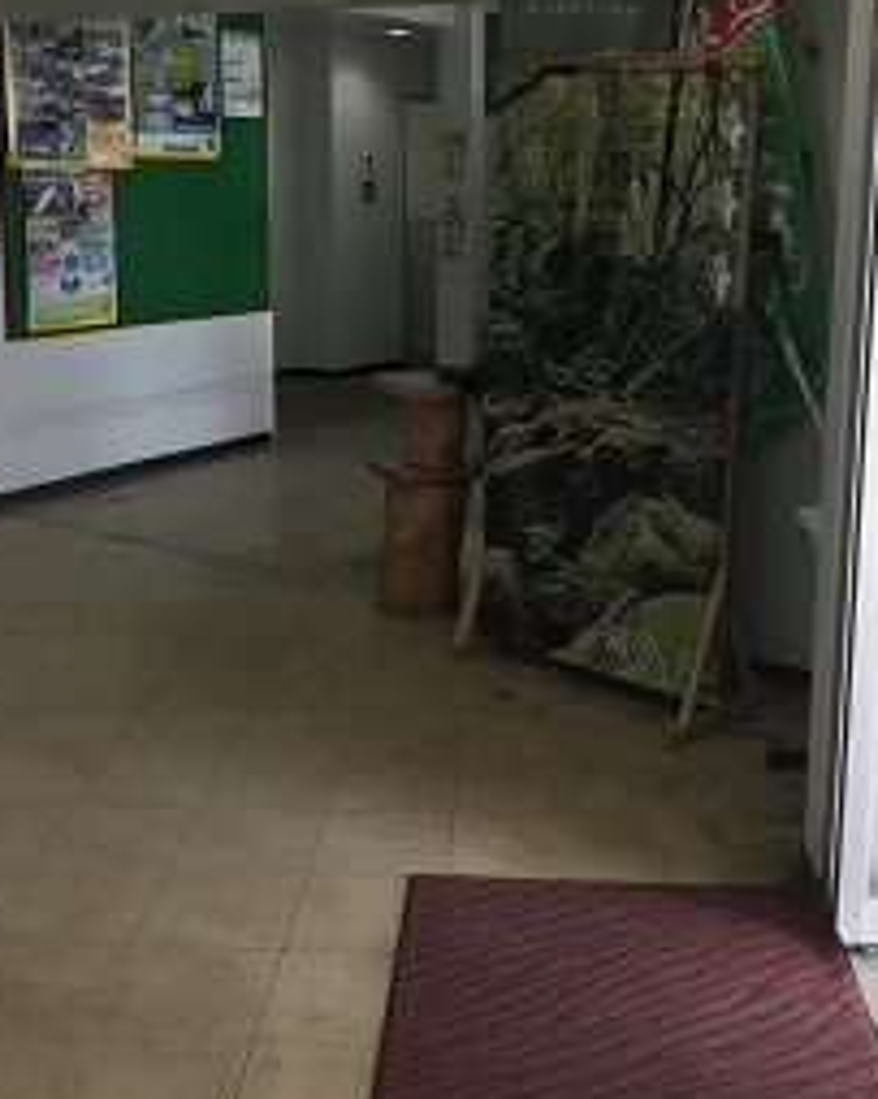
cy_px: 428
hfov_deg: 34.8
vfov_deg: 42.7
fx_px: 1398
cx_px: 515
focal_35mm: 43
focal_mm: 3.99
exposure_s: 1/128
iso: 20
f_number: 1.8
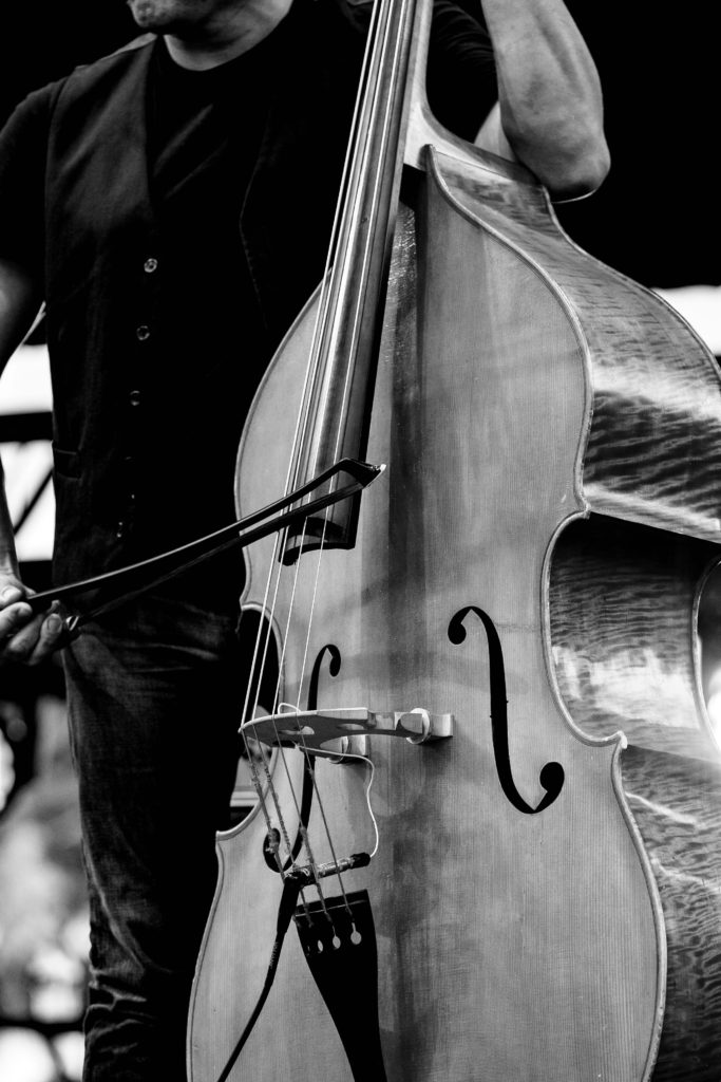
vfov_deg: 10.2
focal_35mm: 202
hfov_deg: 6.8
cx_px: 360
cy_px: 541
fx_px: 6066
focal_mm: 135
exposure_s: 1/1250
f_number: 3.5
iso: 400
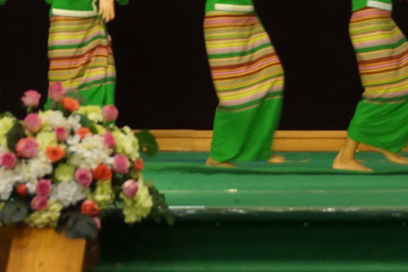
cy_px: -279
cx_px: 331
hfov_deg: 12.5
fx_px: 1858
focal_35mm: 164
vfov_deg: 8.0
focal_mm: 26
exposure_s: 1/50
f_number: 4
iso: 500
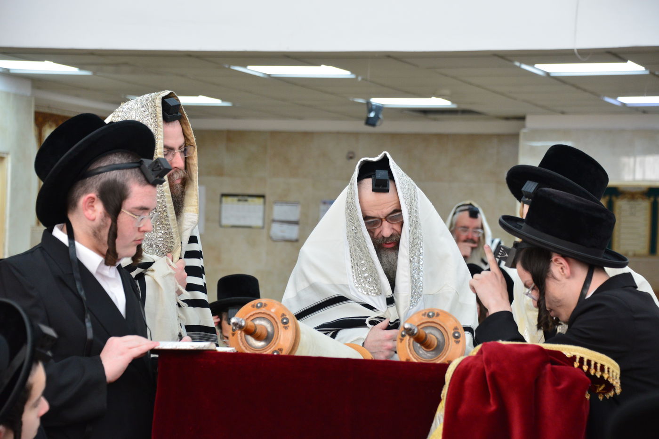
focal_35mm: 105
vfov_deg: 13.0
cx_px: 330
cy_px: 220
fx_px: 1922
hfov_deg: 19.5
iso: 2000
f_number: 5.6
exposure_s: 1/160
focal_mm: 105
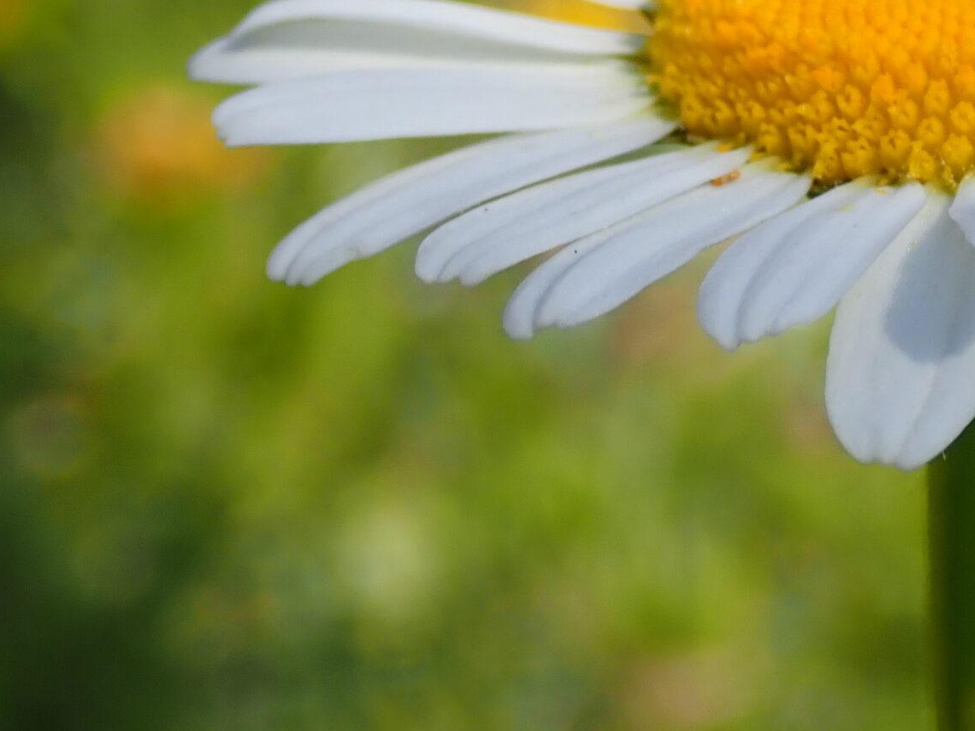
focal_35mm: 165
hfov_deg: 11.9
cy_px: 157
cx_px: 968
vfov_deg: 9.0
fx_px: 4647
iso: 100
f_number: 5.6
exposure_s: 1/250
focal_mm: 13.47
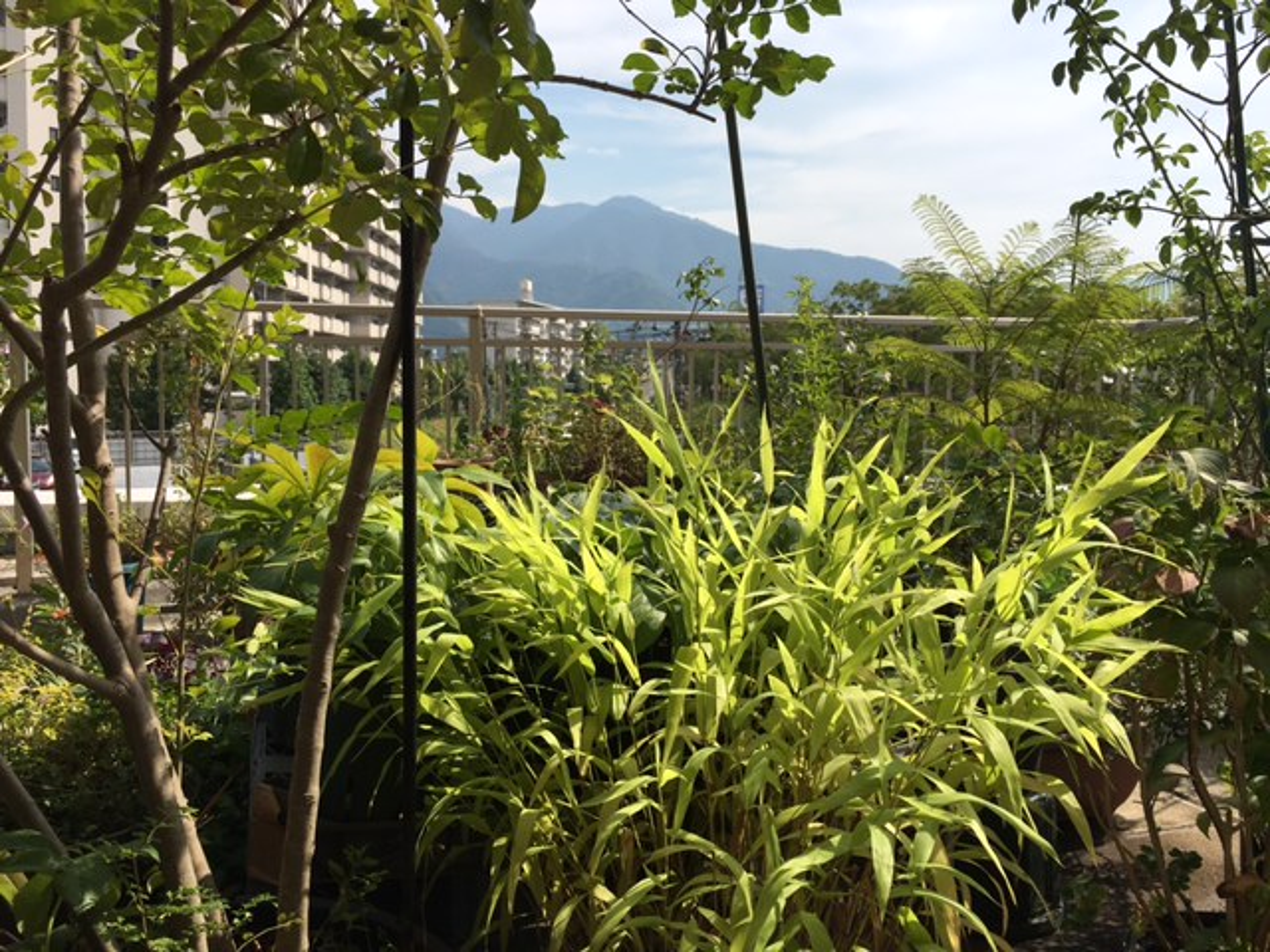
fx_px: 1064
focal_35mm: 29
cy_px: 476
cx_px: 635
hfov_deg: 61.7
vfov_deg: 48.2
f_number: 2.2
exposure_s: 1/2024
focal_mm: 4.15
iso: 25
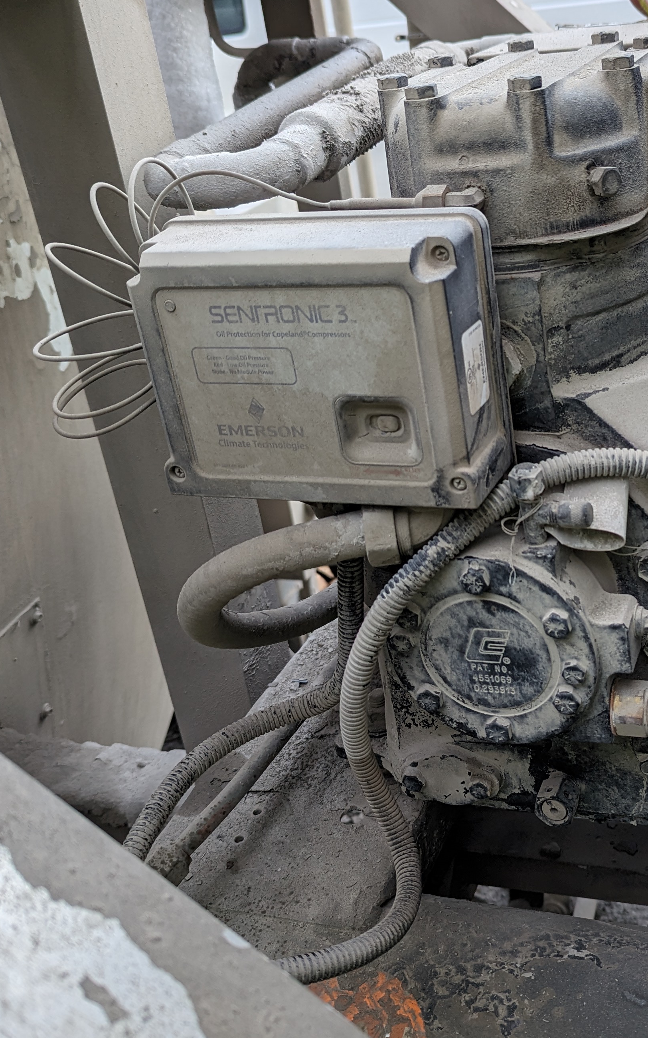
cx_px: 508
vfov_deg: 49.2
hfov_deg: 31.3
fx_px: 1130
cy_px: 481
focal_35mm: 40
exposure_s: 1/341
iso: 38
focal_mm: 6.81
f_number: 1.85
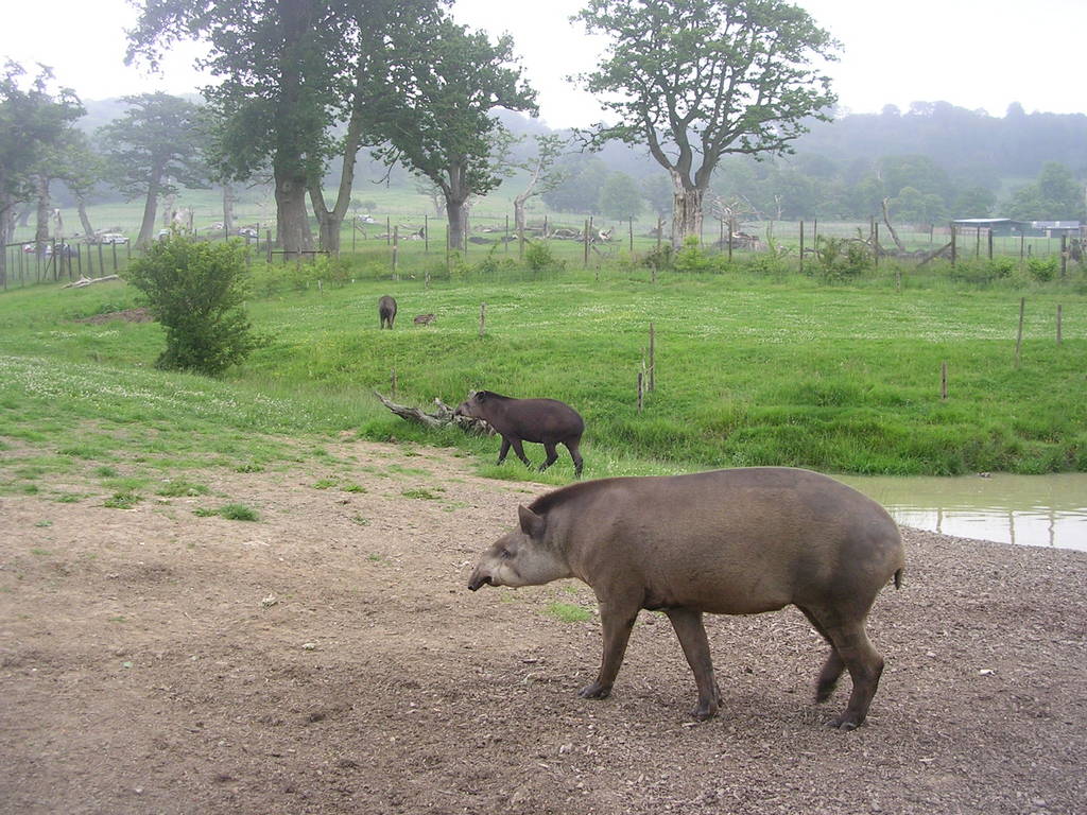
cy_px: 408
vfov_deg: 37.7
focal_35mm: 38
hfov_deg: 49.0
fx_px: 1193
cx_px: 544
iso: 50
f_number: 2.8
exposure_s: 1/96
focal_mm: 5.8
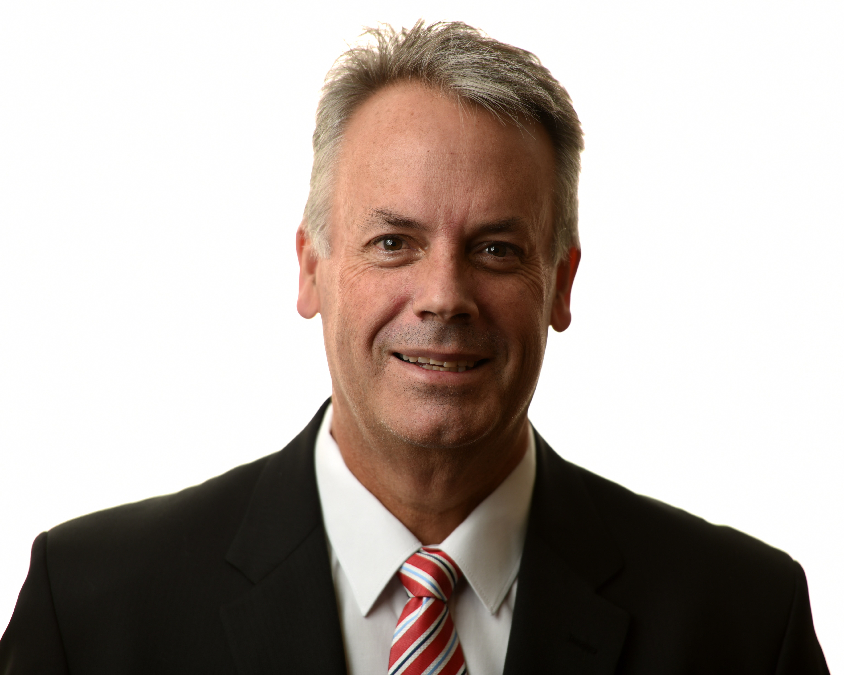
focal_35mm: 226
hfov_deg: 8.5
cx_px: 470
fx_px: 5645
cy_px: 339
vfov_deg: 6.8
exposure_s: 1/200
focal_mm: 200
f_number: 2.8
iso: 31
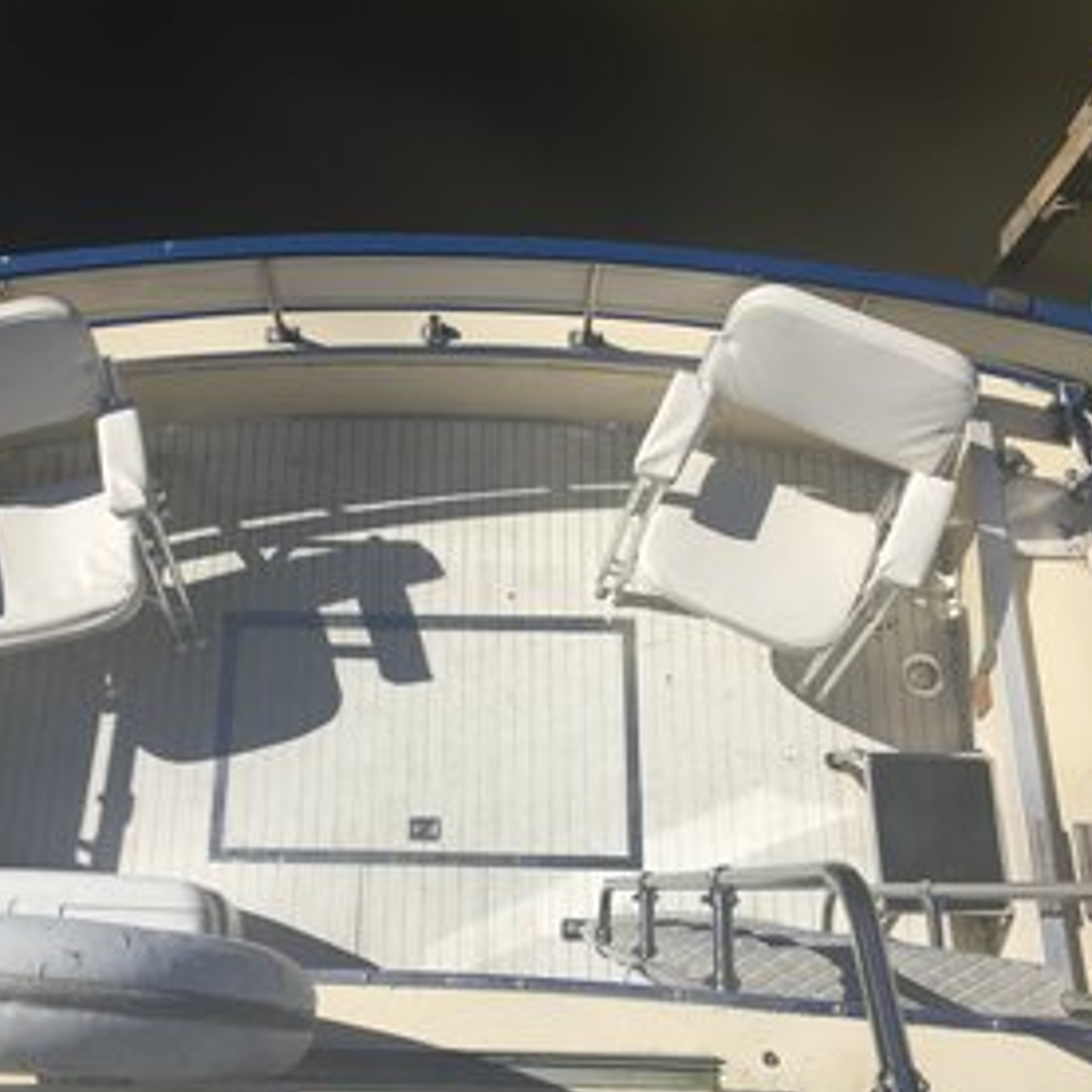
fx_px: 1321
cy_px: 540
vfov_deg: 44.9
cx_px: 426
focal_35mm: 37
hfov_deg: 44.6
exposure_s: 1/4405
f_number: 2.2
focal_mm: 4.15
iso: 32
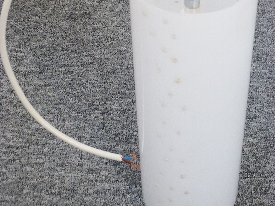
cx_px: 137
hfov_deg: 25.0
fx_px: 620
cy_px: 79
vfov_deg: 18.9
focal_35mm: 78
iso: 320
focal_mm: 10.3
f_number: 4.7
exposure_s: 1/60
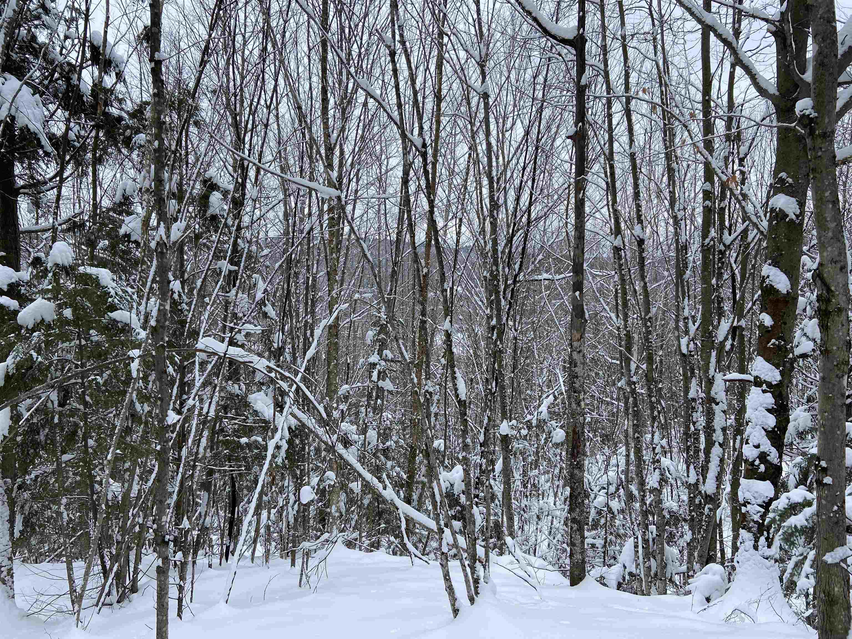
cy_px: 320
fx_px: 640
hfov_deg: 67.3
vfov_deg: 53.1
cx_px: 426
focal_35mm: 26
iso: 32
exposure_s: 1/693
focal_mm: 4.25
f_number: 1.8
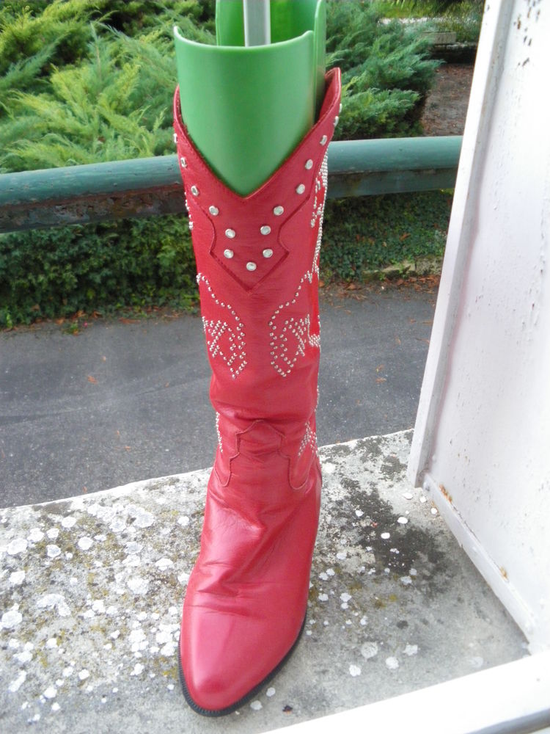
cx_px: 275
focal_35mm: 36
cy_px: 367
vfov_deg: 51.4
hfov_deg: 39.7
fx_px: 763
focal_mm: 6.3
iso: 400
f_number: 3.5
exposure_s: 1/50
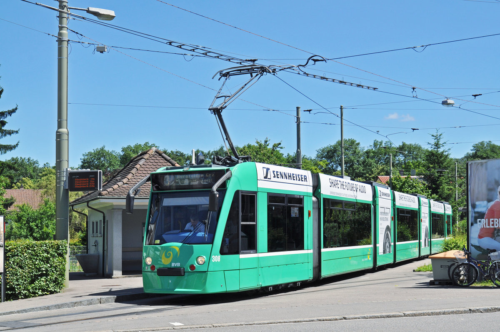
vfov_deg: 23.7
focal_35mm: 57
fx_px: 791
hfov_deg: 35.1
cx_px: 250
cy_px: 166
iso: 250
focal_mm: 38
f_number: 11
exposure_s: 1/400
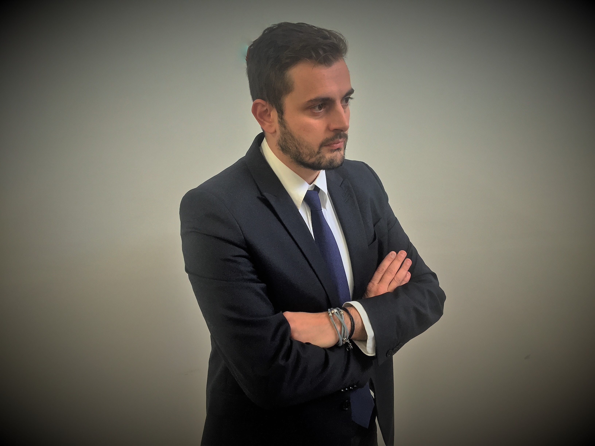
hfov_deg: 61.7
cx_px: 298
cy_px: 223
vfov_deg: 48.2
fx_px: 498
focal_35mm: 29
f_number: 2.2
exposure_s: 1/33
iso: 125
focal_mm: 4.15
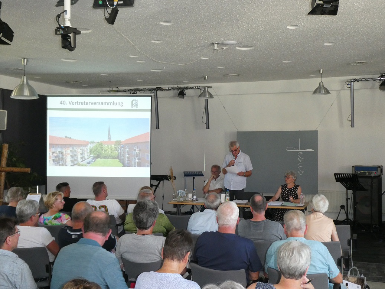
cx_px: 192
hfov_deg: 46.8
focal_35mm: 40
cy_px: 144
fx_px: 445
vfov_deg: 36.0
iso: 500
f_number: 3.8
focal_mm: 7.2
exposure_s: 1/60
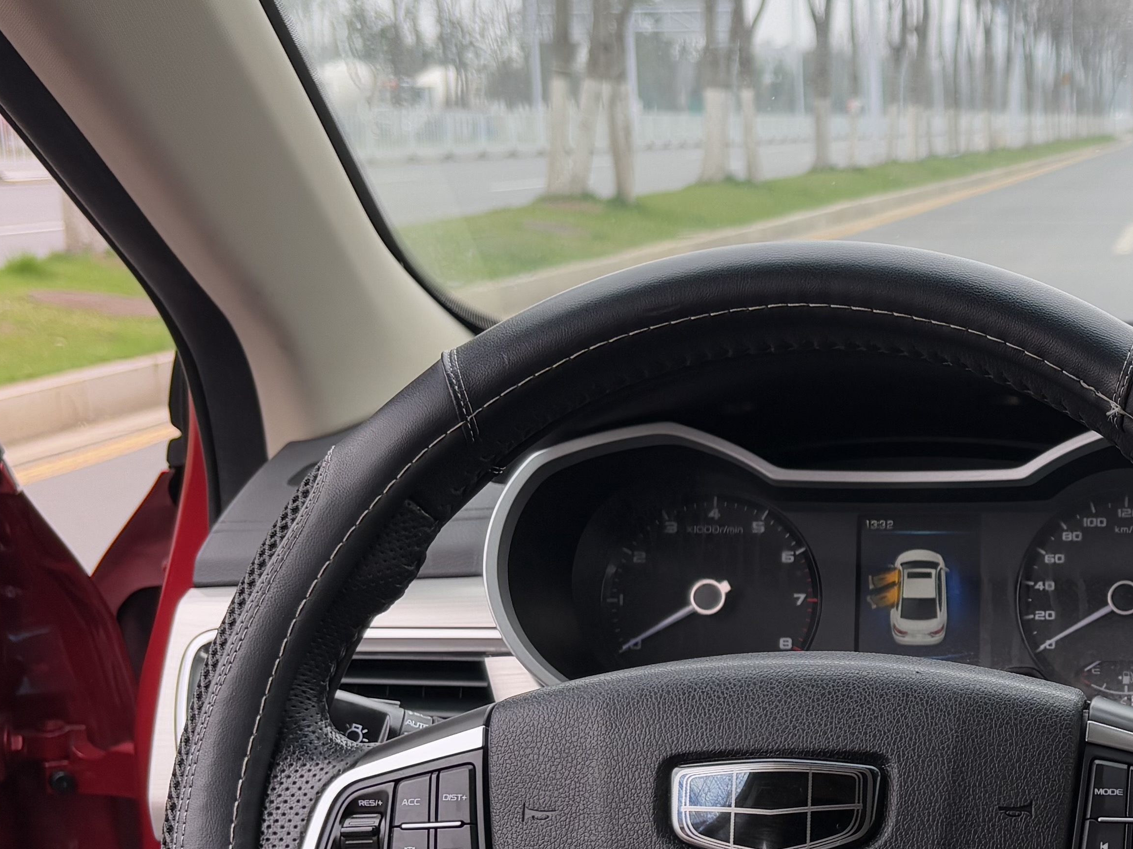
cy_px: 607
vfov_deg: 22.8
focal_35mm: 64
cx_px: 1130
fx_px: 2094
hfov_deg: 28.4
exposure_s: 1/188
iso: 40
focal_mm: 5.96
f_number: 1.6
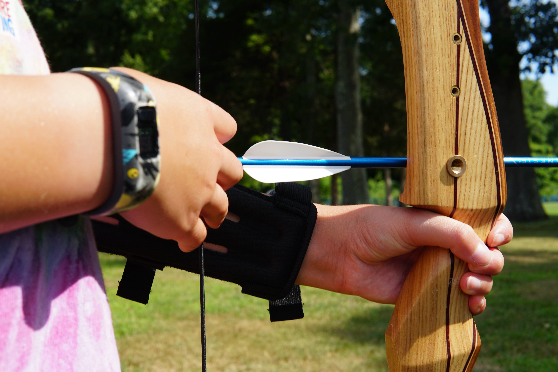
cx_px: 279
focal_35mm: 45
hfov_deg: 43.6
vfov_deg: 29.9
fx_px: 697
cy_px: 186
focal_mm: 30
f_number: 9
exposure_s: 1/100
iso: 100
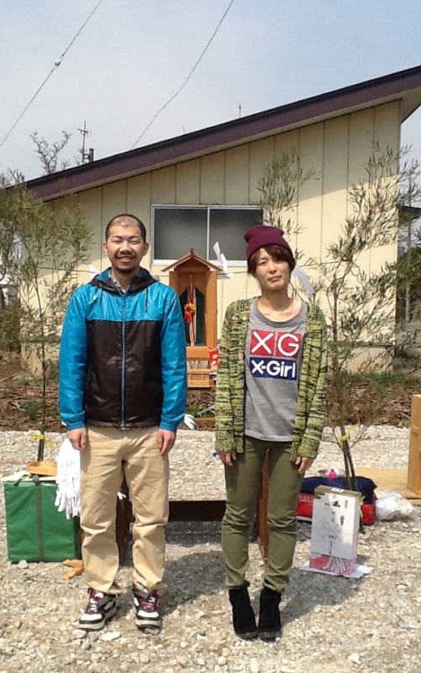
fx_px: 863
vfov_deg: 42.7
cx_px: 191
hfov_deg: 27.4
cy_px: 338
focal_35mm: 47
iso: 40
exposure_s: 1/2058
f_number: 2.4
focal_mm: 2
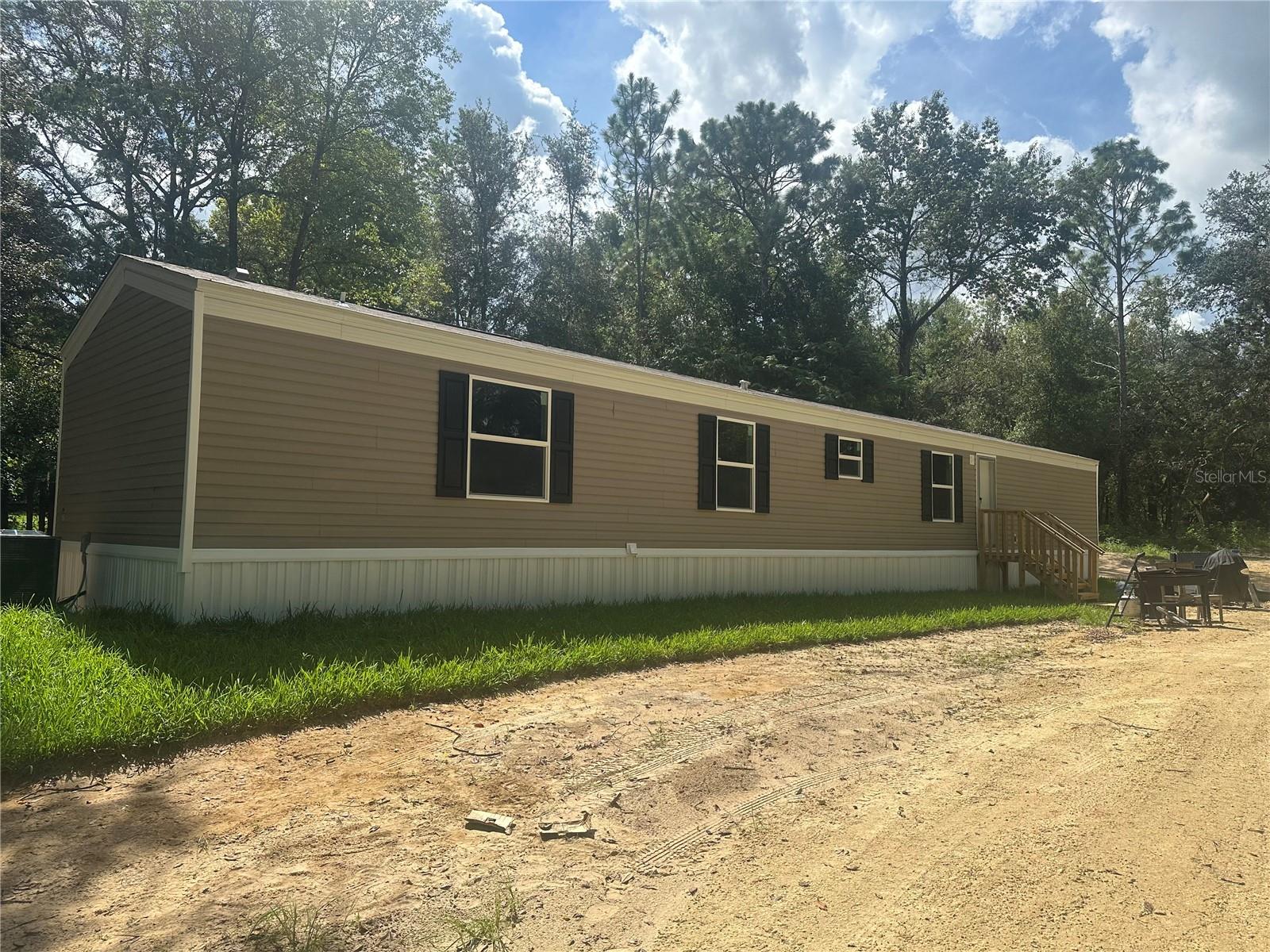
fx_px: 881
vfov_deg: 56.8
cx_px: 635
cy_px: 476
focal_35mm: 24
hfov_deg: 71.6
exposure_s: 1/4348
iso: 80
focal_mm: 6.86
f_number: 1.78
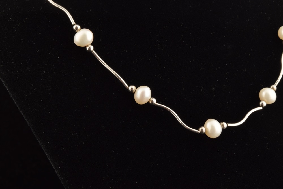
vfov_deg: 15.2
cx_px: 142
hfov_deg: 22.6
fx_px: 708
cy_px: 94
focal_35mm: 90
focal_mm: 60
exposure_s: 1/125
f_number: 22
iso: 100
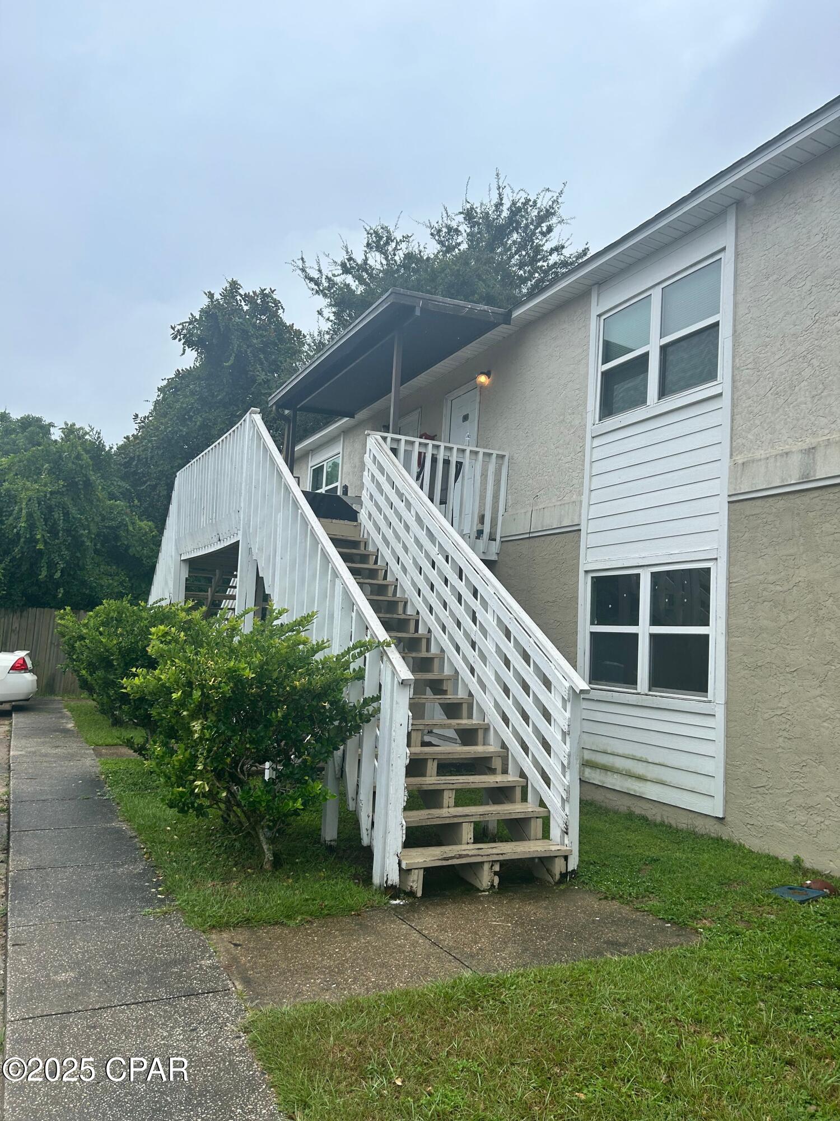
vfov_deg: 67.3
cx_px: 420
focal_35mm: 26
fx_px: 841
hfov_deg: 53.1
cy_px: 560
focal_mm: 5.7
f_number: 1.5
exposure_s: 1/2208
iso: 50
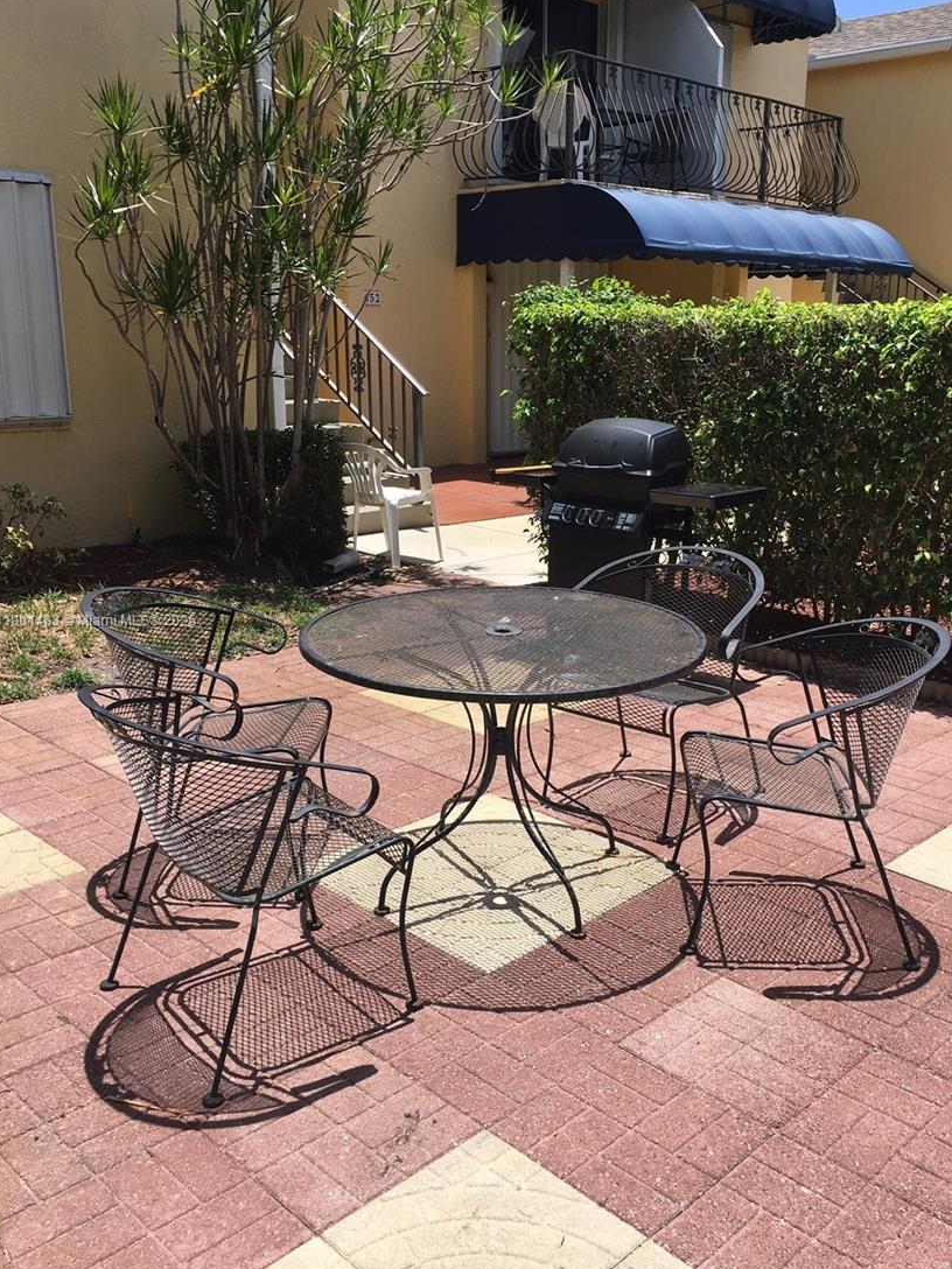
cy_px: 622
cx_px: 508
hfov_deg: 44.1
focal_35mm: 32
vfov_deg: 56.8
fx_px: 1173
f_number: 2.2
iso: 25
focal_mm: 4.15
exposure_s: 1/1131
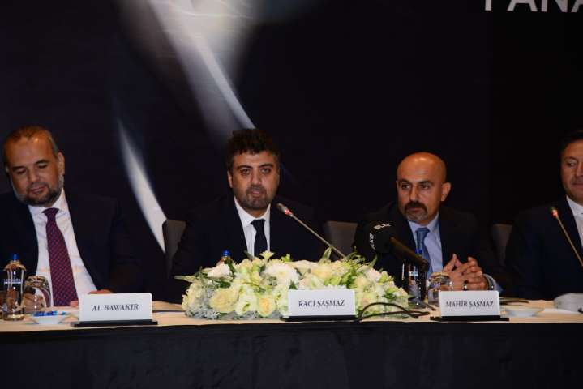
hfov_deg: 18.6
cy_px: 194
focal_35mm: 110
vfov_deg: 12.5
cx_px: 292
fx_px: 1782
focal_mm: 110
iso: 800
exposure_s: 1/160
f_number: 4.5
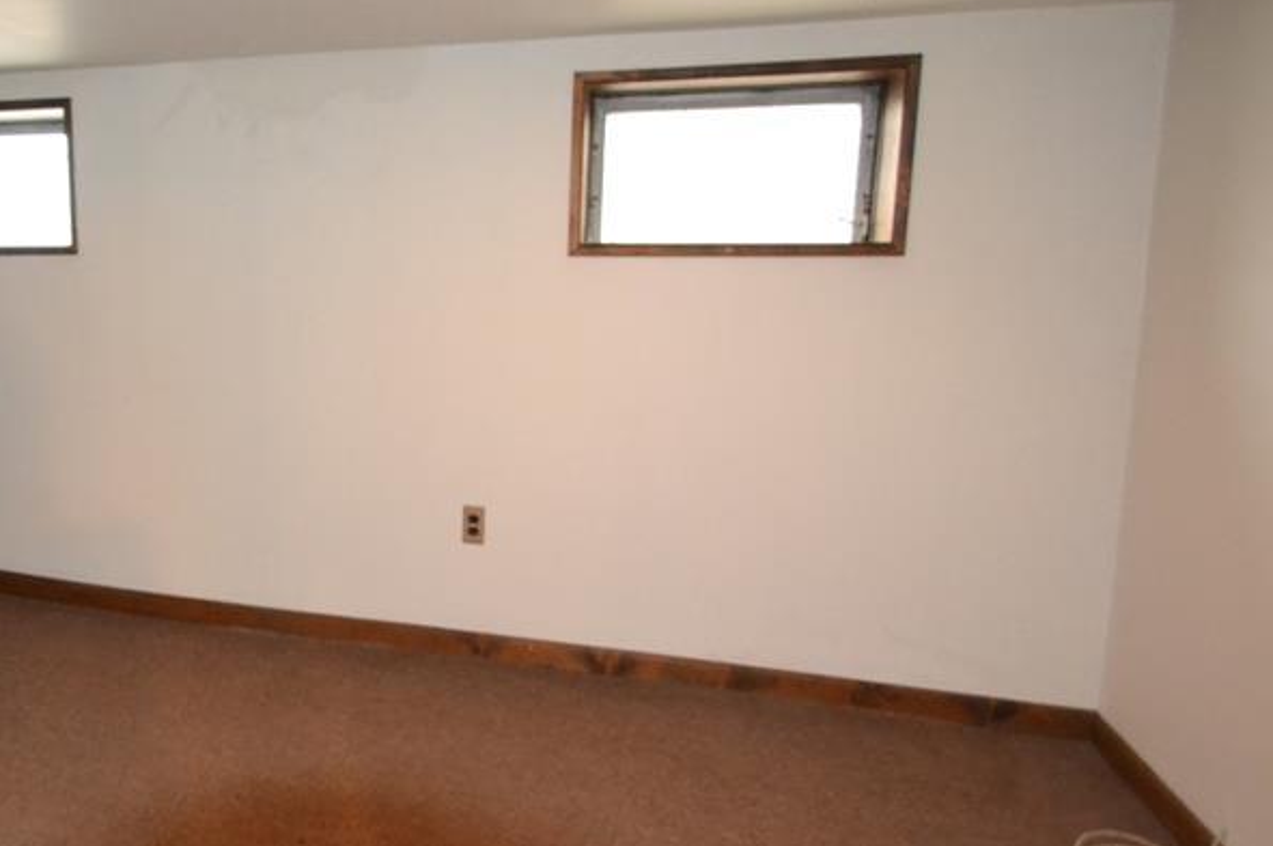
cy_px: 390
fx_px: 919
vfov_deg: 49.4
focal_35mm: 26
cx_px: 342
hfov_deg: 65.8
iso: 3200
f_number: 3.5
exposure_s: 1/60
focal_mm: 10
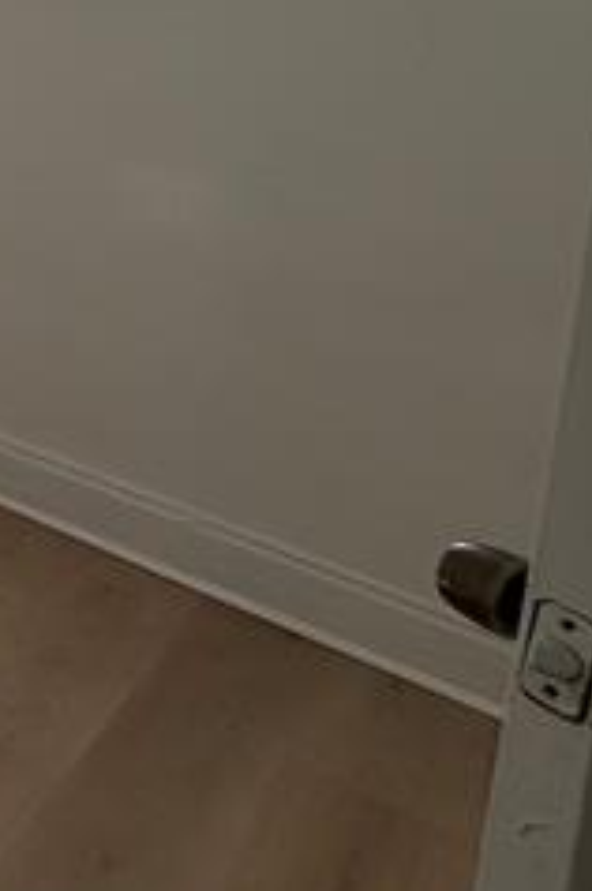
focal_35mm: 49
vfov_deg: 34.7
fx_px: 1212
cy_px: -94
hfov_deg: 15.2
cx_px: -824
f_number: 2.2
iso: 50
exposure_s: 1/196
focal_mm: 2.22
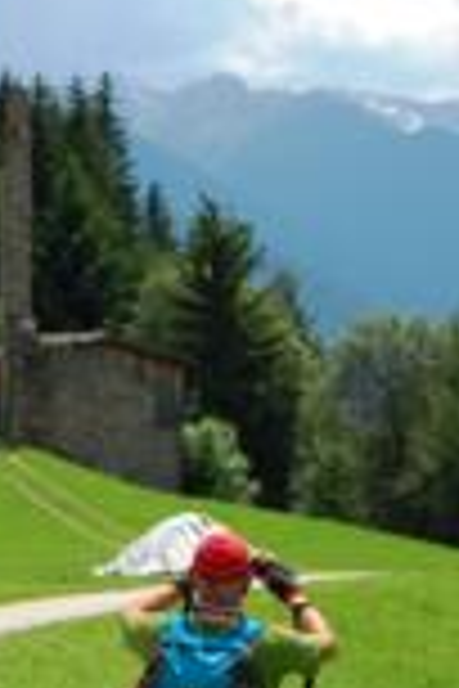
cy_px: 414
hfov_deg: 8.2
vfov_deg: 12.5
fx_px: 3136
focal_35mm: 164
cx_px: -173
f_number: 9
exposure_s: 1/320
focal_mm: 38
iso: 200
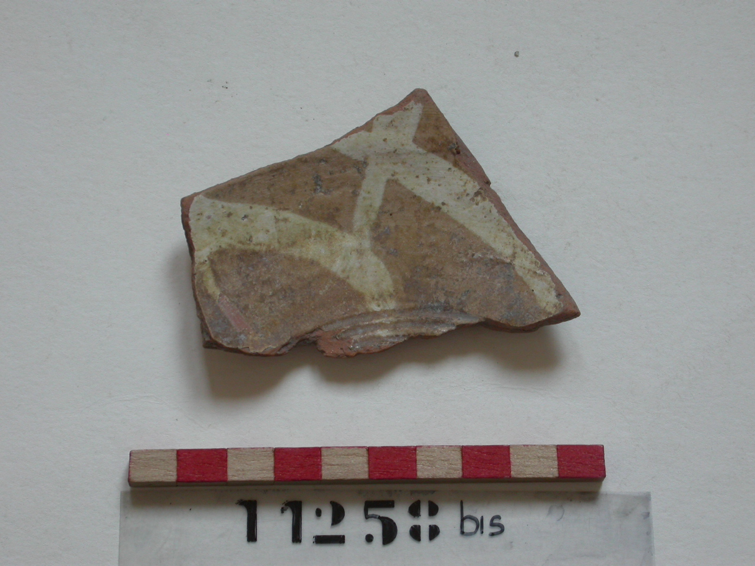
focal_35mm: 126
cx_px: 378
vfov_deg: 11.8
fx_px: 2748
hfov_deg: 15.6
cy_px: 283
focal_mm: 26.2
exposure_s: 1/18.3
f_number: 4.5
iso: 100
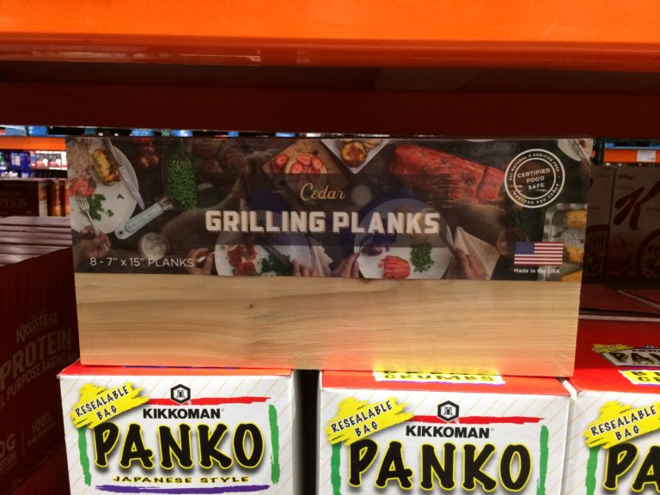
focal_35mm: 29
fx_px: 553
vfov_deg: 48.2
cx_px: 330
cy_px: 248
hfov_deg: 61.7
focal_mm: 4.15
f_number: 2.2
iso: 160
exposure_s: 1/30
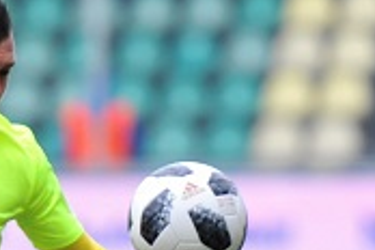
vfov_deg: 1.8
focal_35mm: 778
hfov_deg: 2.6
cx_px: -273
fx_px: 8104
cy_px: 440
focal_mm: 200
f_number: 3.2
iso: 500
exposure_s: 1/1000
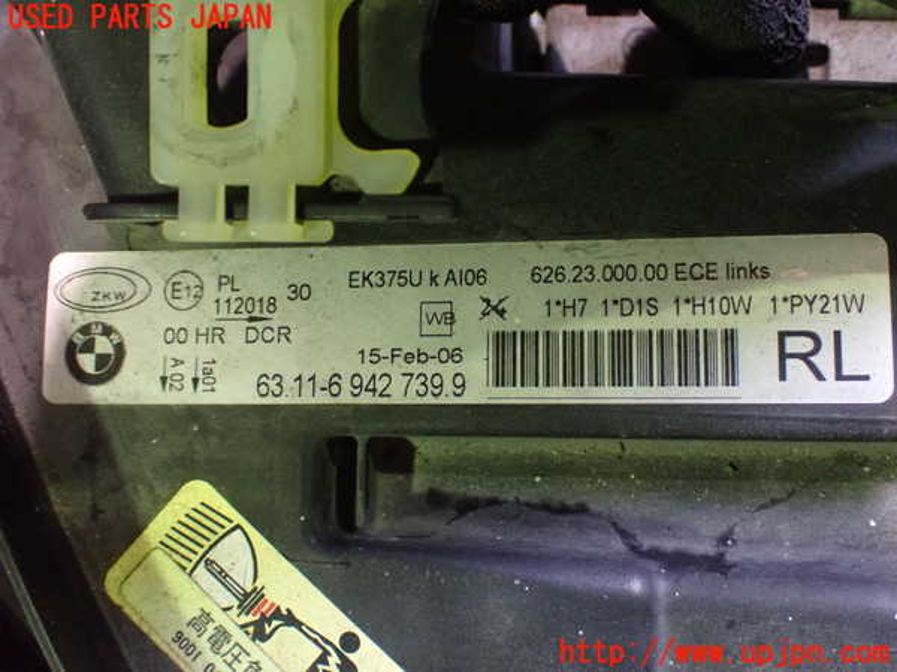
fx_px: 1062
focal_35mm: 41
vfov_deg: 35.1
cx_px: 448
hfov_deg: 45.8
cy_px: 336
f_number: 2.8
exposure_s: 1/40
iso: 1250
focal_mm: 7.31
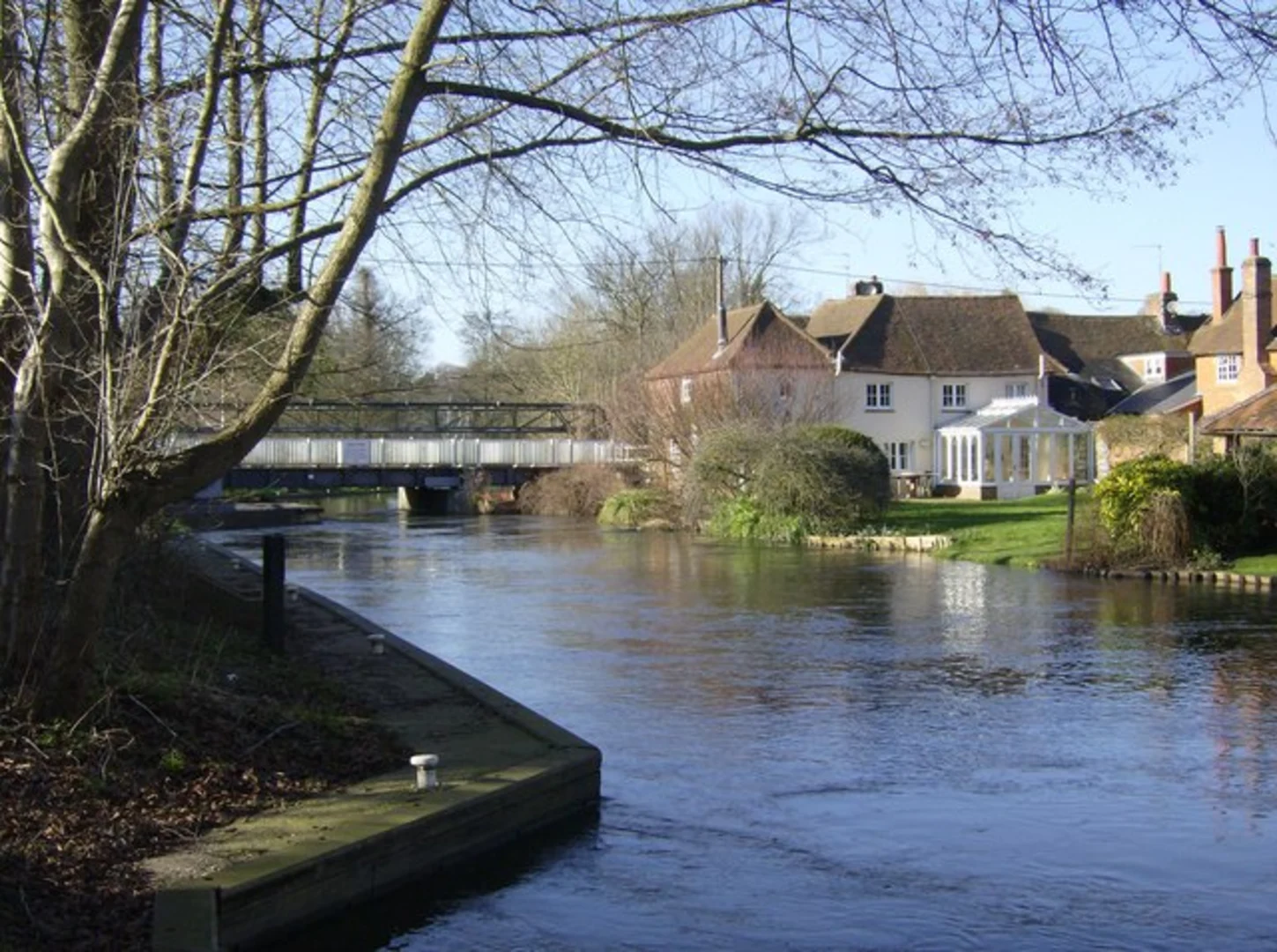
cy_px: 476
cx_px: 638
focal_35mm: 46
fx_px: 1693
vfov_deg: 31.4
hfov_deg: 41.3
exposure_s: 1/256
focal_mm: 7.7
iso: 100
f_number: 5.1
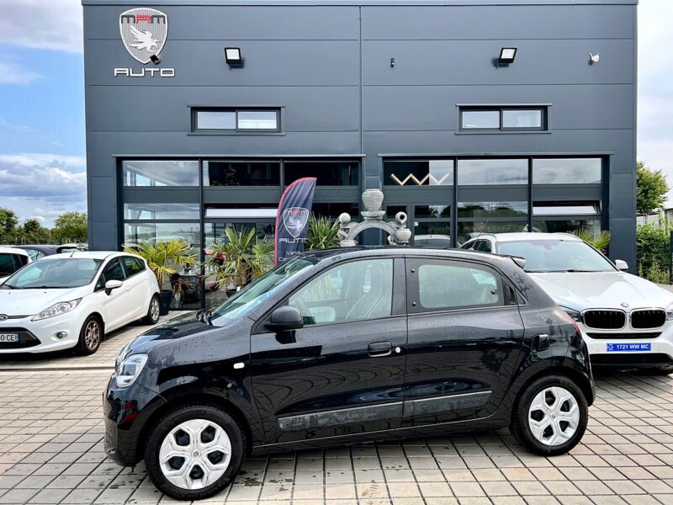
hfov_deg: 67.3
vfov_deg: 53.1
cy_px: 252
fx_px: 505
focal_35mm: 26
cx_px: 336
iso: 50
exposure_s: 1/1326
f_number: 1.5
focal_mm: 5.7
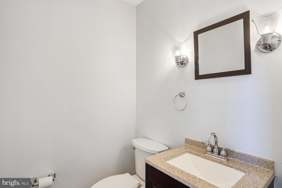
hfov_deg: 93.3
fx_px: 133
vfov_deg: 70.4
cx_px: 141
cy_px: 94
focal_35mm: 17
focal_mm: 17
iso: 1250
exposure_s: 1/20
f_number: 8
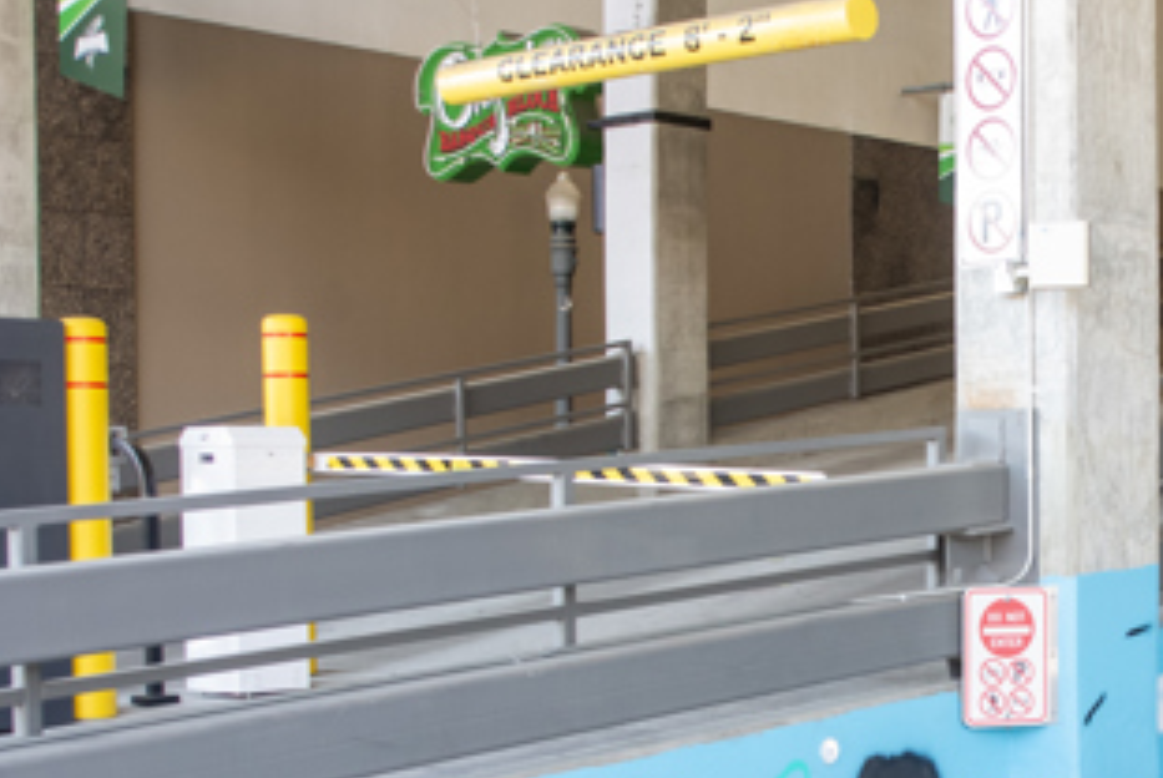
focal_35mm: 72
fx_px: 2328
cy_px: 658
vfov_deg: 18.7
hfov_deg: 26.9
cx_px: 1077
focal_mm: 28
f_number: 5
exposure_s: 1/125
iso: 800
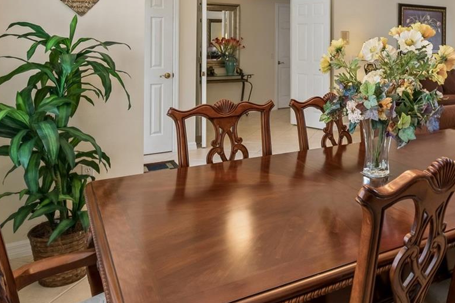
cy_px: 45
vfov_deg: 39.9
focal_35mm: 31
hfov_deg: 57.7
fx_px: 392
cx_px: 332
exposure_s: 1/20
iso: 100
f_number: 7.1
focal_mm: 10
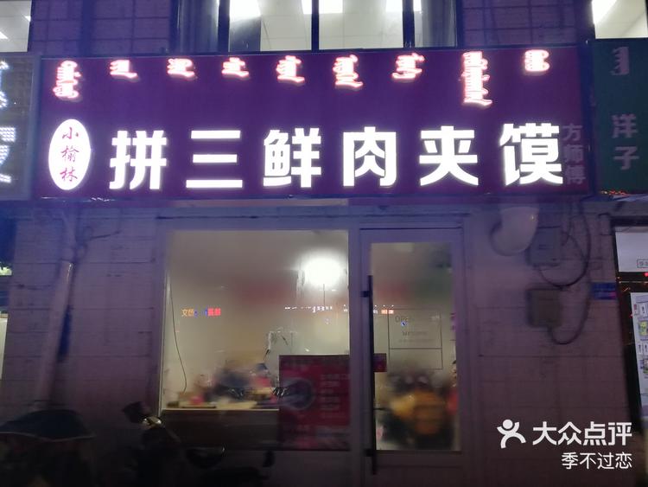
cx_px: 324
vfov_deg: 51.4
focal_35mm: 27
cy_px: 244
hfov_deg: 65.3
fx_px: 506
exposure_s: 1/50
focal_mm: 3.83
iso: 160
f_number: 1.8
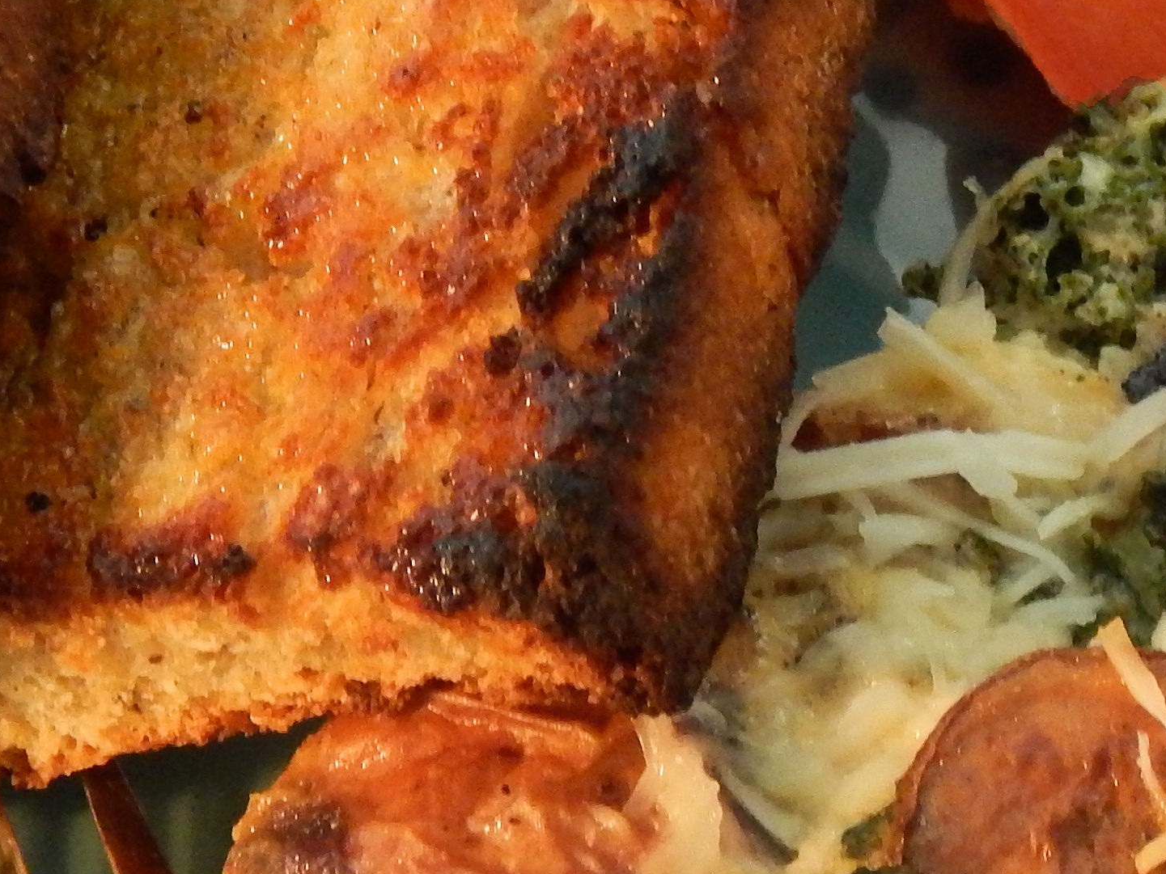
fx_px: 9264
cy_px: 630
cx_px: 877
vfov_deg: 5.4
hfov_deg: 7.2
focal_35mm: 275
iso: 400
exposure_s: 1/20
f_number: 4.3
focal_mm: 15.3
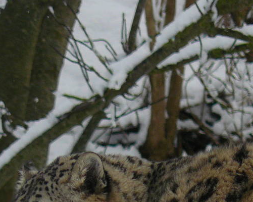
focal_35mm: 1014
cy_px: 288
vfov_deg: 1.5
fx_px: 7587
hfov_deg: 1.9
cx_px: 199
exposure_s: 1/800
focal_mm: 54.2
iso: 100
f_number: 4
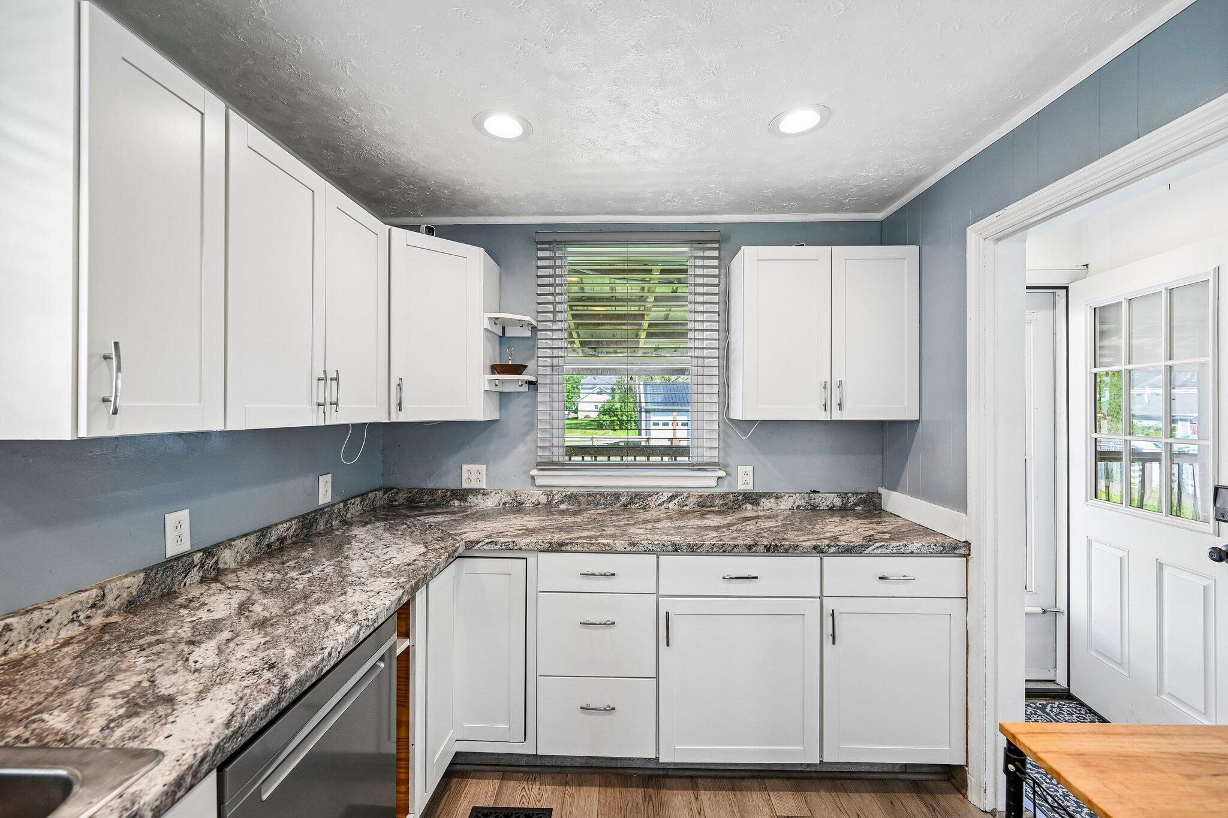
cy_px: 409
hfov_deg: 102.3
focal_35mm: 14
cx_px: 614
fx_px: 495
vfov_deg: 79.2
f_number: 4.8
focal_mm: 14.5
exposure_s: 1/20
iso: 400
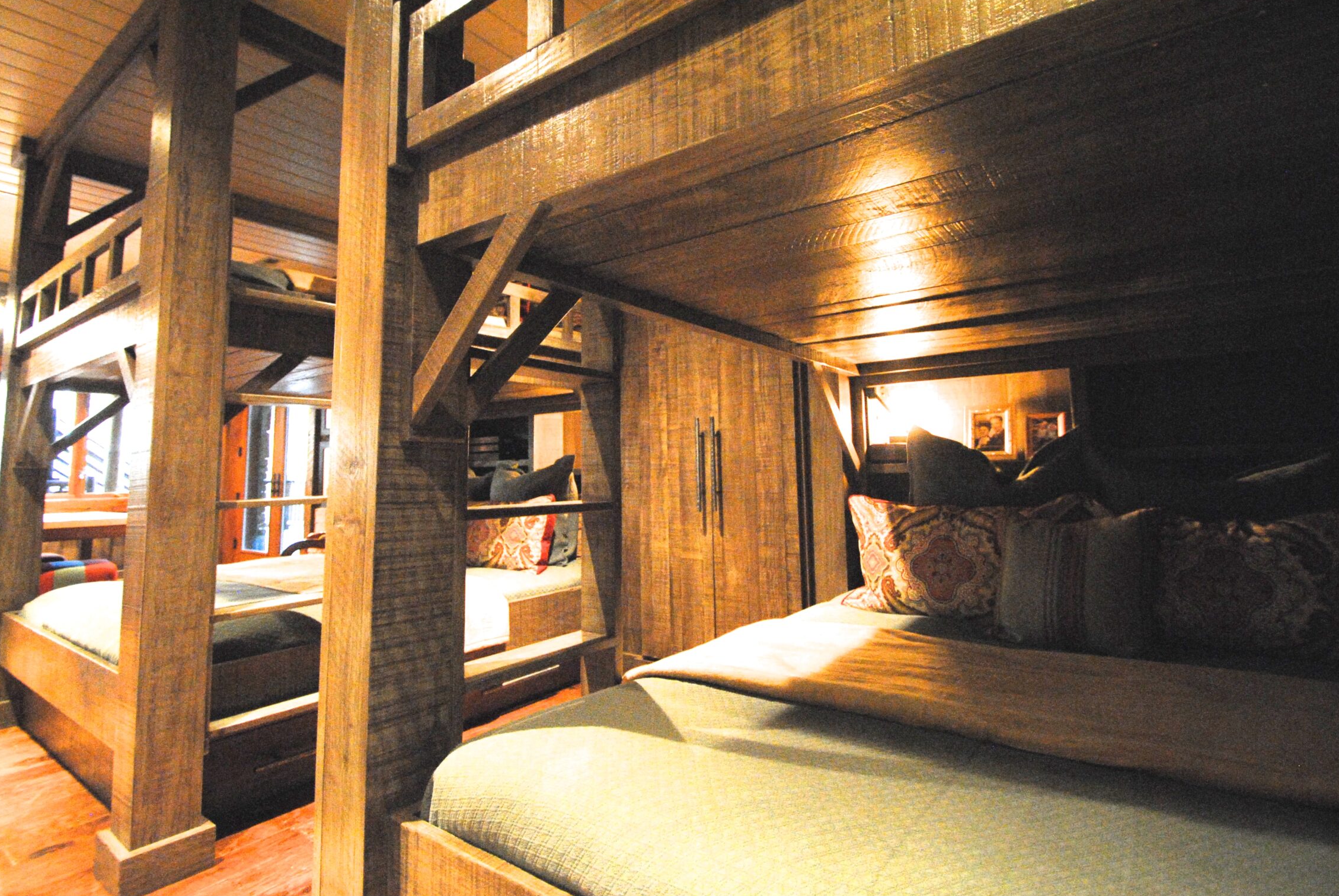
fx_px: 633
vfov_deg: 70.5
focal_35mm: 17
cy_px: 415
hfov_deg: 93.2
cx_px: 678
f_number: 3.5
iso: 1400
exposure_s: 1/30
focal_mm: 10
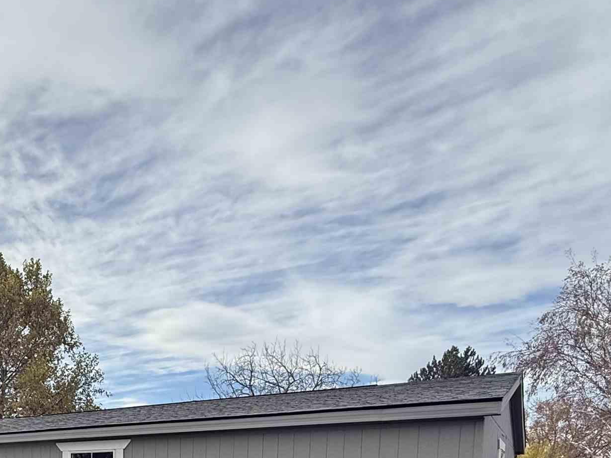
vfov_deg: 33.3
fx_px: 618
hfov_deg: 49.0
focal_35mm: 35
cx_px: 107
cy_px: 549
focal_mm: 2.22
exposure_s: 1/1399
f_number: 2.2
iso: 64
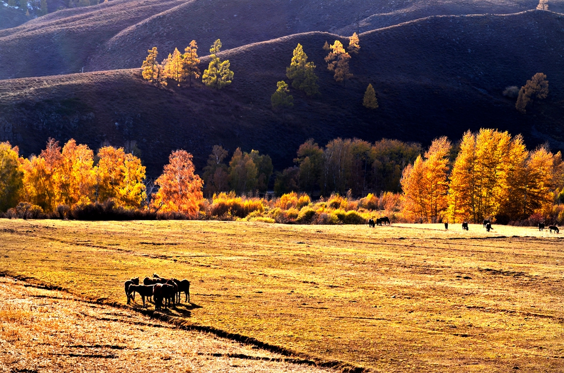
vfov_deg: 11.4
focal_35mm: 120
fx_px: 1876
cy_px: 186
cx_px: 282
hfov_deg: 17.1
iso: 100
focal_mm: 80
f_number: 11
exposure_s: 1/50
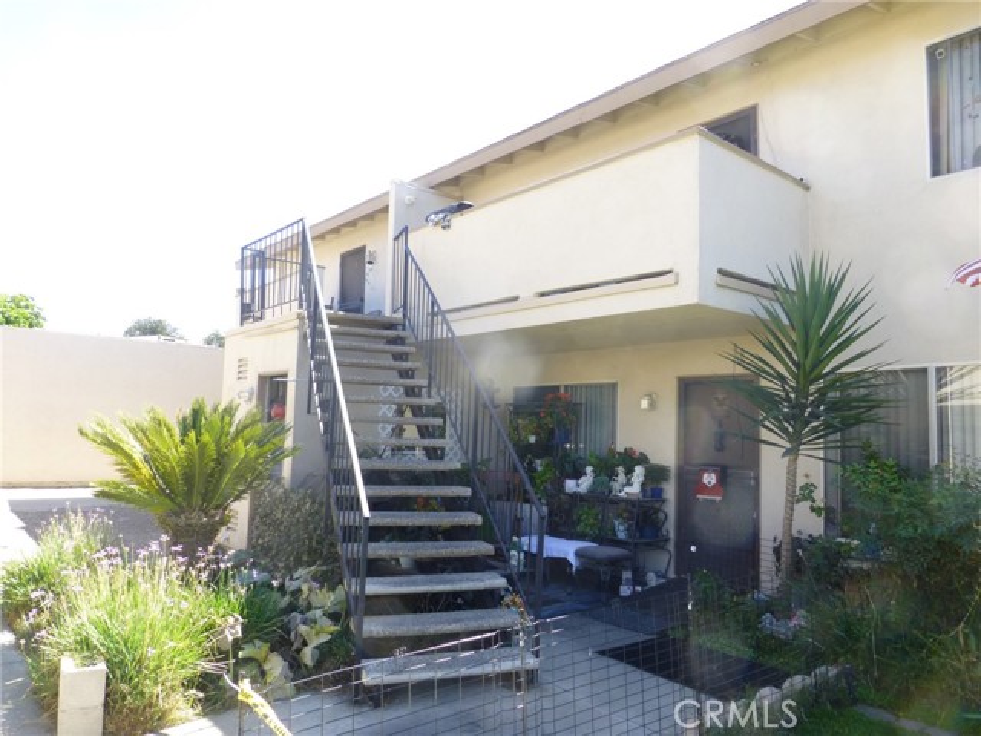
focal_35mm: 24
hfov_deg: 71.6
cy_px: 368
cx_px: 490
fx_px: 680
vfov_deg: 56.8
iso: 100
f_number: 4
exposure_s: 1/125
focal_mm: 4.3
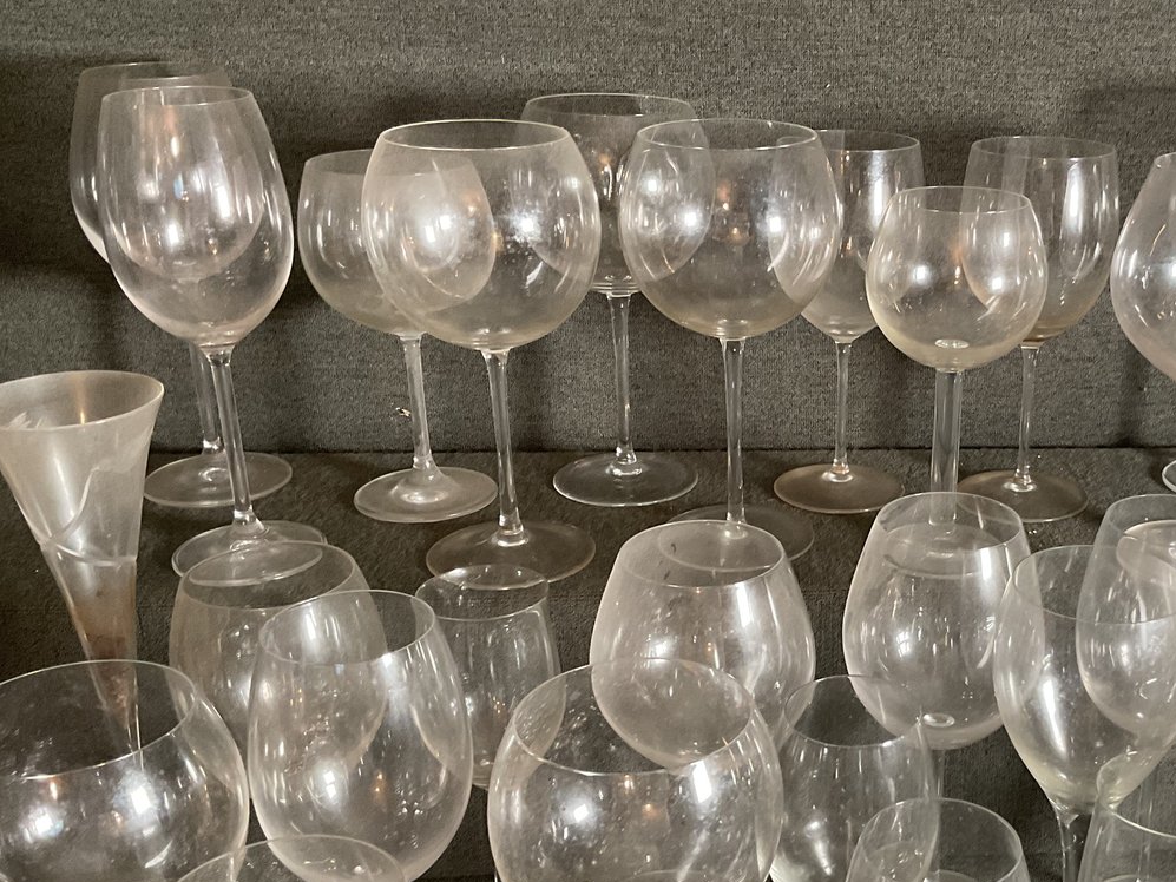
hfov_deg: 41.7
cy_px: 510
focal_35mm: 44
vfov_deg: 32.8
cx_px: 873
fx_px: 1495
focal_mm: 3
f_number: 1.8
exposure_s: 1/60
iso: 160
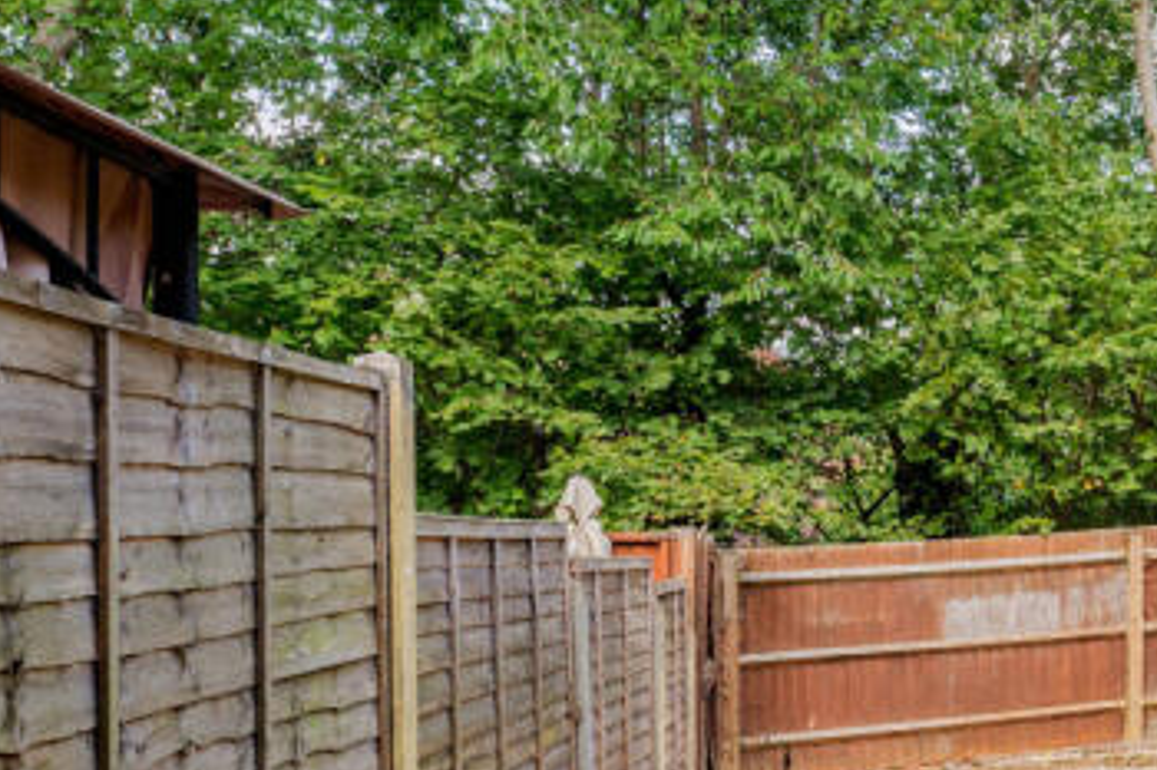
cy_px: 451
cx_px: 1157
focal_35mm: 41
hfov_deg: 41.3
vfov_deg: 32.5
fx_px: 1317
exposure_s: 1/125
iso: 400
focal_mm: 14
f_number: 8
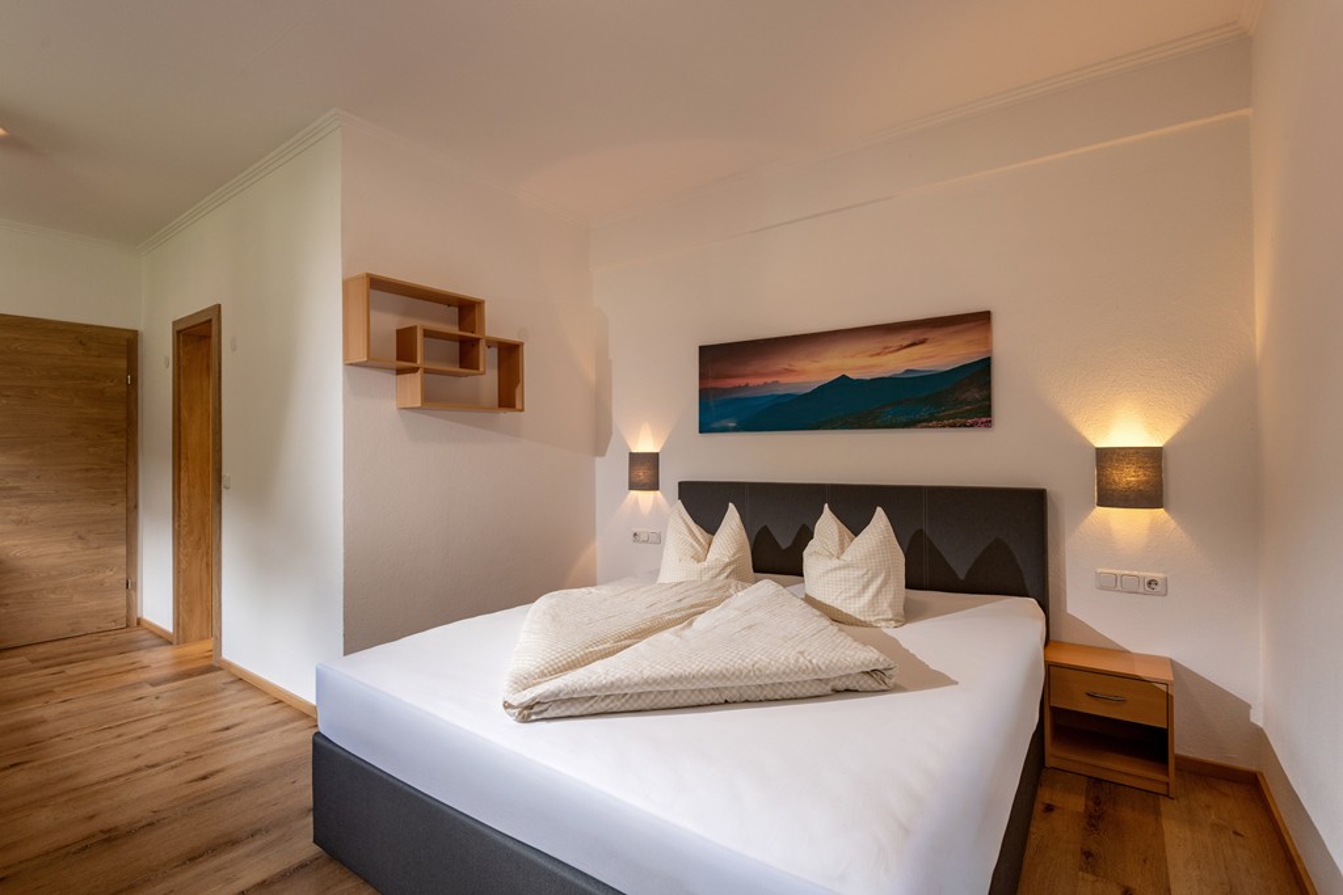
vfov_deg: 73.8
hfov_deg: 96.7
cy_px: 448
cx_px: 672
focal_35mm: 16
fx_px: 597
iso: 320
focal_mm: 16
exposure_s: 1/10
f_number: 9
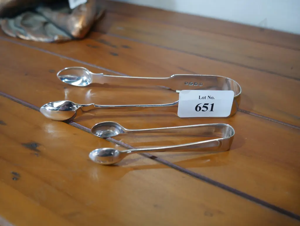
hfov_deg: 56.8
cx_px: 150
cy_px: 113
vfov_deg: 44.2
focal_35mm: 32
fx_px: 277
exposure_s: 1/60
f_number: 3.6
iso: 400
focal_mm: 16
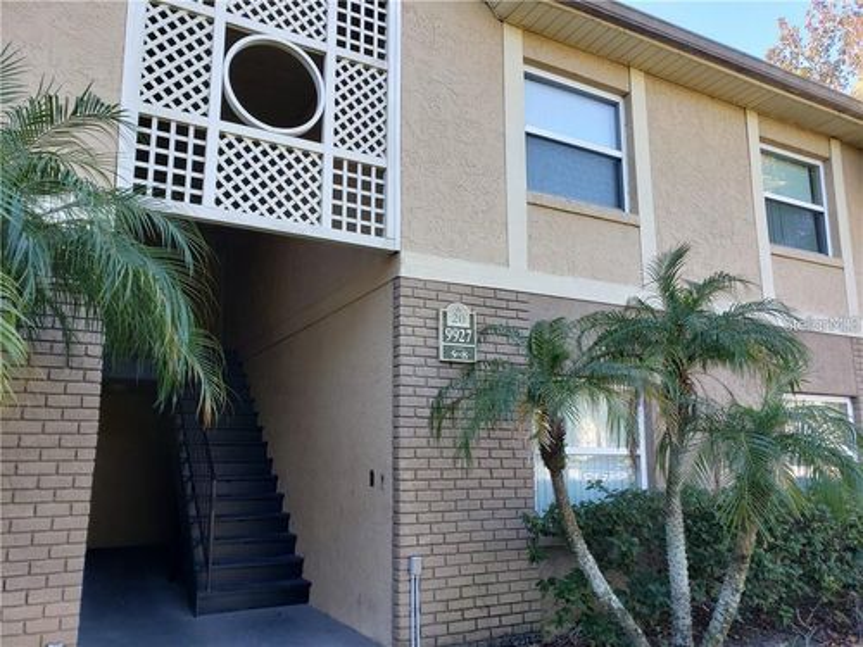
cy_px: 324
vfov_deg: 53.1
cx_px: 432
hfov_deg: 67.3
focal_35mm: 26
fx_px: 648
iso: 50
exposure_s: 1/195
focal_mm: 4.3
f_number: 2.4
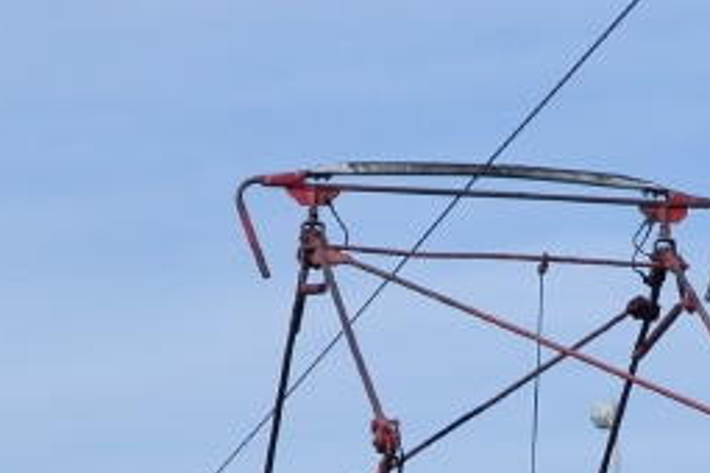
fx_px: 3609
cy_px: 947
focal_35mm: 183
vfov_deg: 7.2
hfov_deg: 11.2
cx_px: 607
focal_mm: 26
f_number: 8
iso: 200
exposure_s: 1/1000
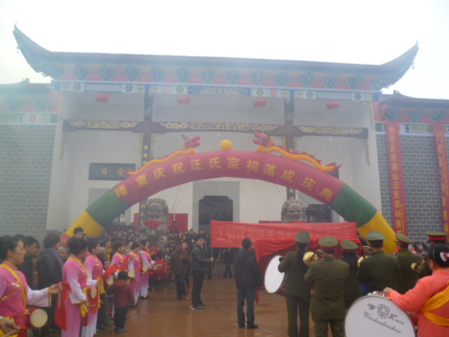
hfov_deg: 63.4
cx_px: 224
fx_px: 363
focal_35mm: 28
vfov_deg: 49.7
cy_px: 168
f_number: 2.8
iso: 80
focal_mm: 5
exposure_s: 1/125
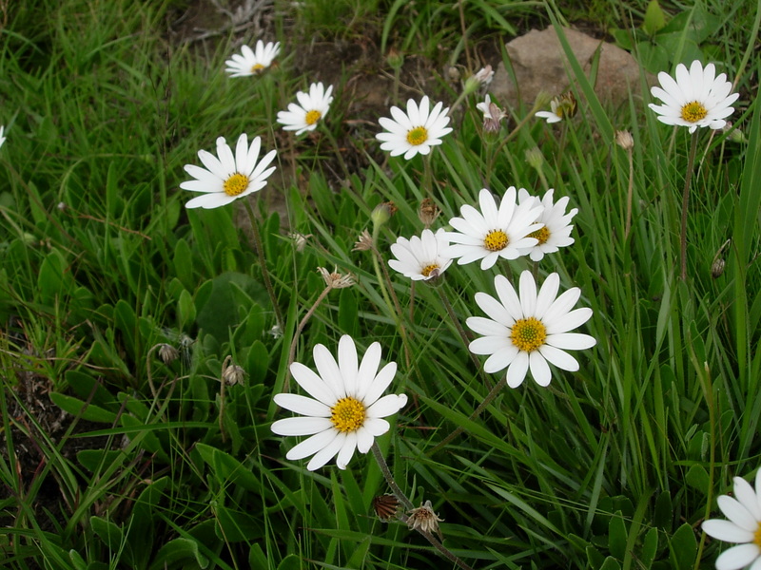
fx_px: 835
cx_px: 380
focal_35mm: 38
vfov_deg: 37.7
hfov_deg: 49.0
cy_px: 285
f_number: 4.8
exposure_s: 1/483
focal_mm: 7.8
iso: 79
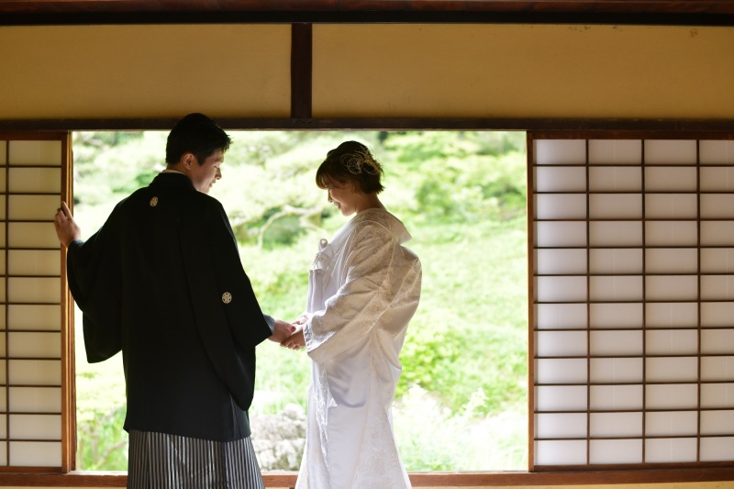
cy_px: 244
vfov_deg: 23.4
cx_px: 367
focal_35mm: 58
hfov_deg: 34.5
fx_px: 1182
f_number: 2.5
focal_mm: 58
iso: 320
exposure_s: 1/125
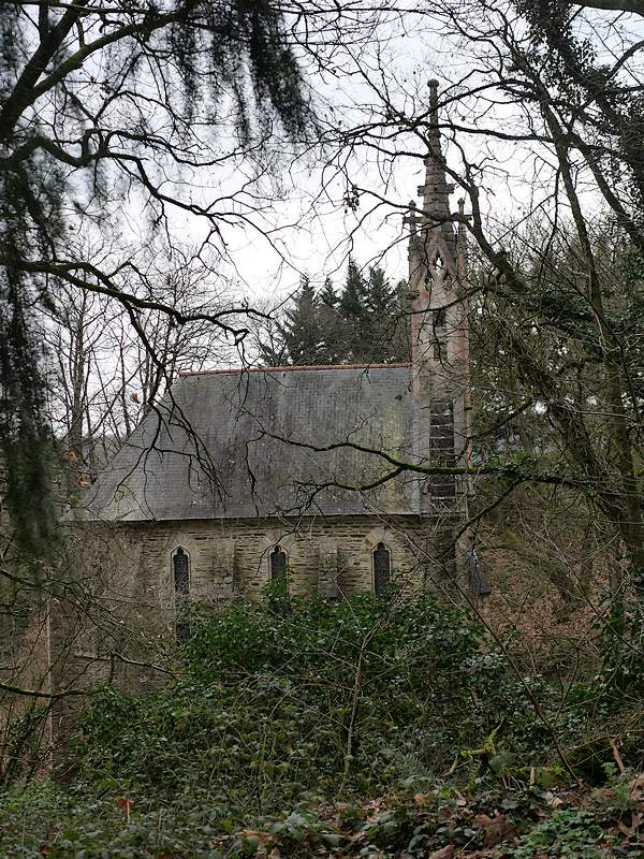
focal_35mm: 50
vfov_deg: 38.2
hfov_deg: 29.1
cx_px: 322
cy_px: 430
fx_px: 1240
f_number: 3.2
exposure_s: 1/500
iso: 200
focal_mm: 25
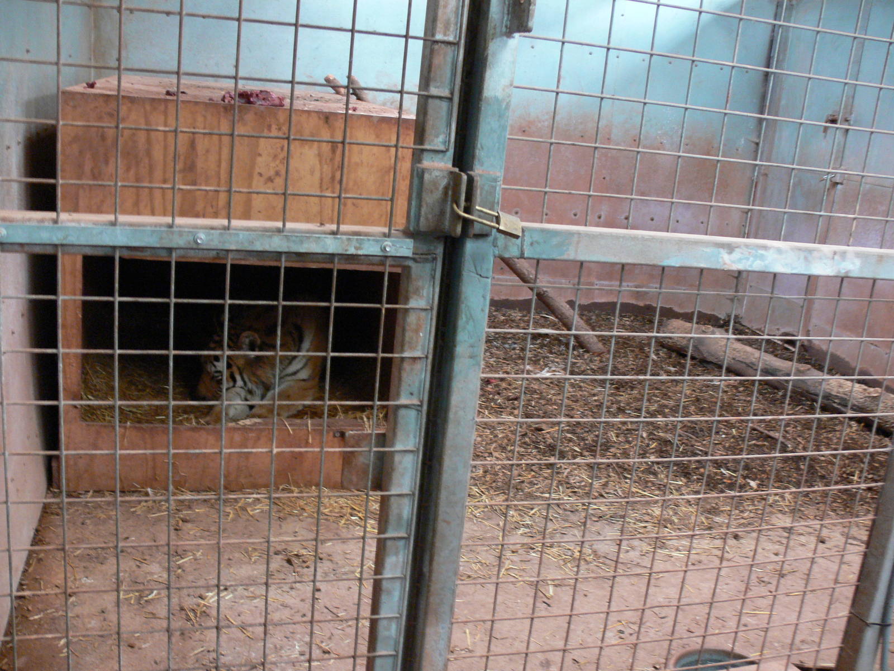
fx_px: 904
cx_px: 447
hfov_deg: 52.6
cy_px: 336
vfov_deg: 40.7
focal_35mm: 35
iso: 200
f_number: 2.8
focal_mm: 7.4
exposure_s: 1/5
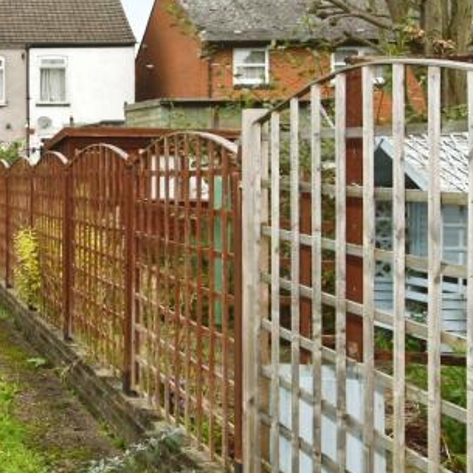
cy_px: 274
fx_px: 928
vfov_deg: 28.6
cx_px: -212
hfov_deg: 23.6
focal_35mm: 60
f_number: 9
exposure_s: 1/250
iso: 800
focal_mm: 14
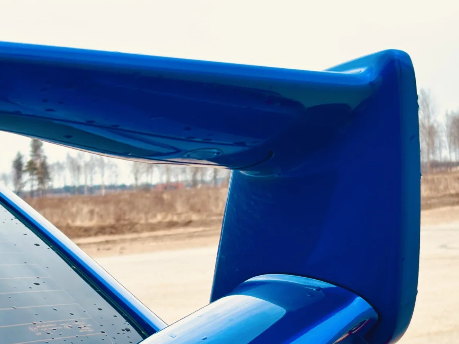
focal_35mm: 88
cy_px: 249
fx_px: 1167
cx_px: 165
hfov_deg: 22.2
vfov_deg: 16.7
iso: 32
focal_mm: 5.96
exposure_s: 1/732
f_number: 1.6
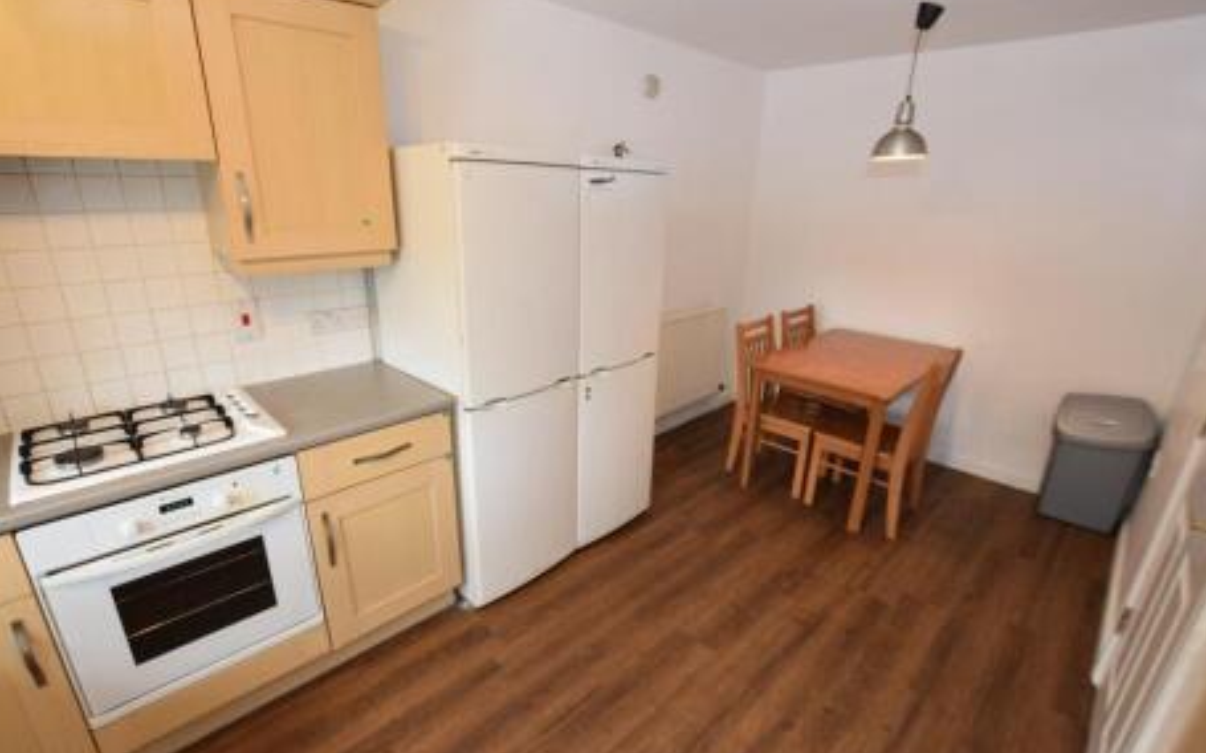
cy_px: 388
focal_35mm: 16
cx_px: 586
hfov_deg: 97.8
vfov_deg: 71.2
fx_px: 526
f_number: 5
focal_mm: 10
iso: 800
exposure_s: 1/100
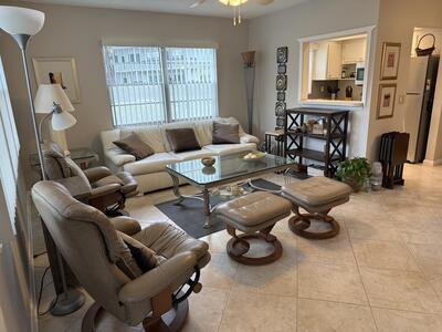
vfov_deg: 56.8
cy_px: 166
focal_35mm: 24
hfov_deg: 71.6
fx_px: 306
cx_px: 221
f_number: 1.78
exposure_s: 1/120
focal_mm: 6.76
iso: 200
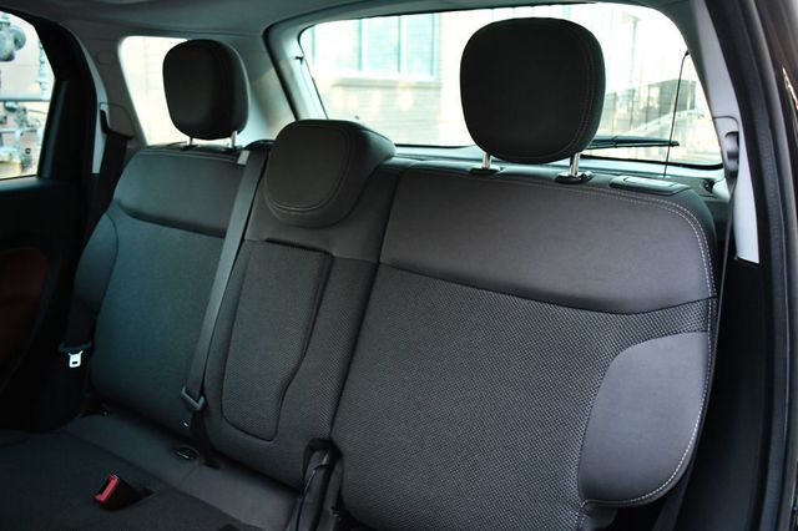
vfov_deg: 43.6
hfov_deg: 62.0
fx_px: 665
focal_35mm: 30
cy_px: 266
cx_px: 399
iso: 2800
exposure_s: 1/125
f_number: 3.8
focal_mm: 20
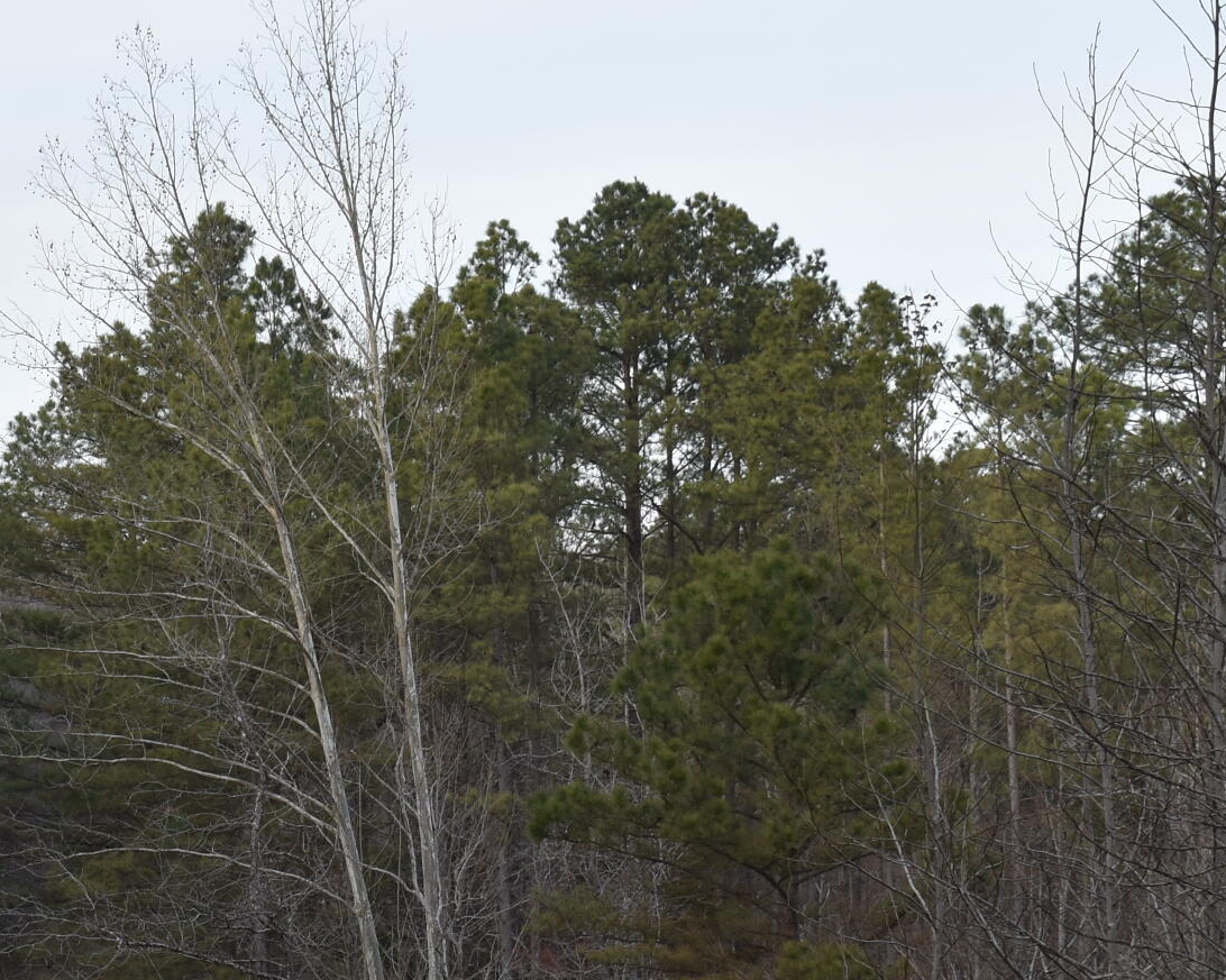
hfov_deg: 13.1
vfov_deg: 10.4
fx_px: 5332
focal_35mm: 147
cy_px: 989
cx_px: 246
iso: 100
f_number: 8
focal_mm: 38
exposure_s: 1/100
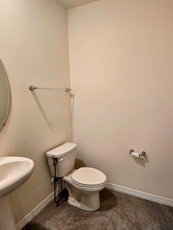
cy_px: 122
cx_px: 104
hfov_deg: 68.0
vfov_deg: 84.6
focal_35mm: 19
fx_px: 127
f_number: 2.2
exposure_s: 1/60
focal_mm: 2.2
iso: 160
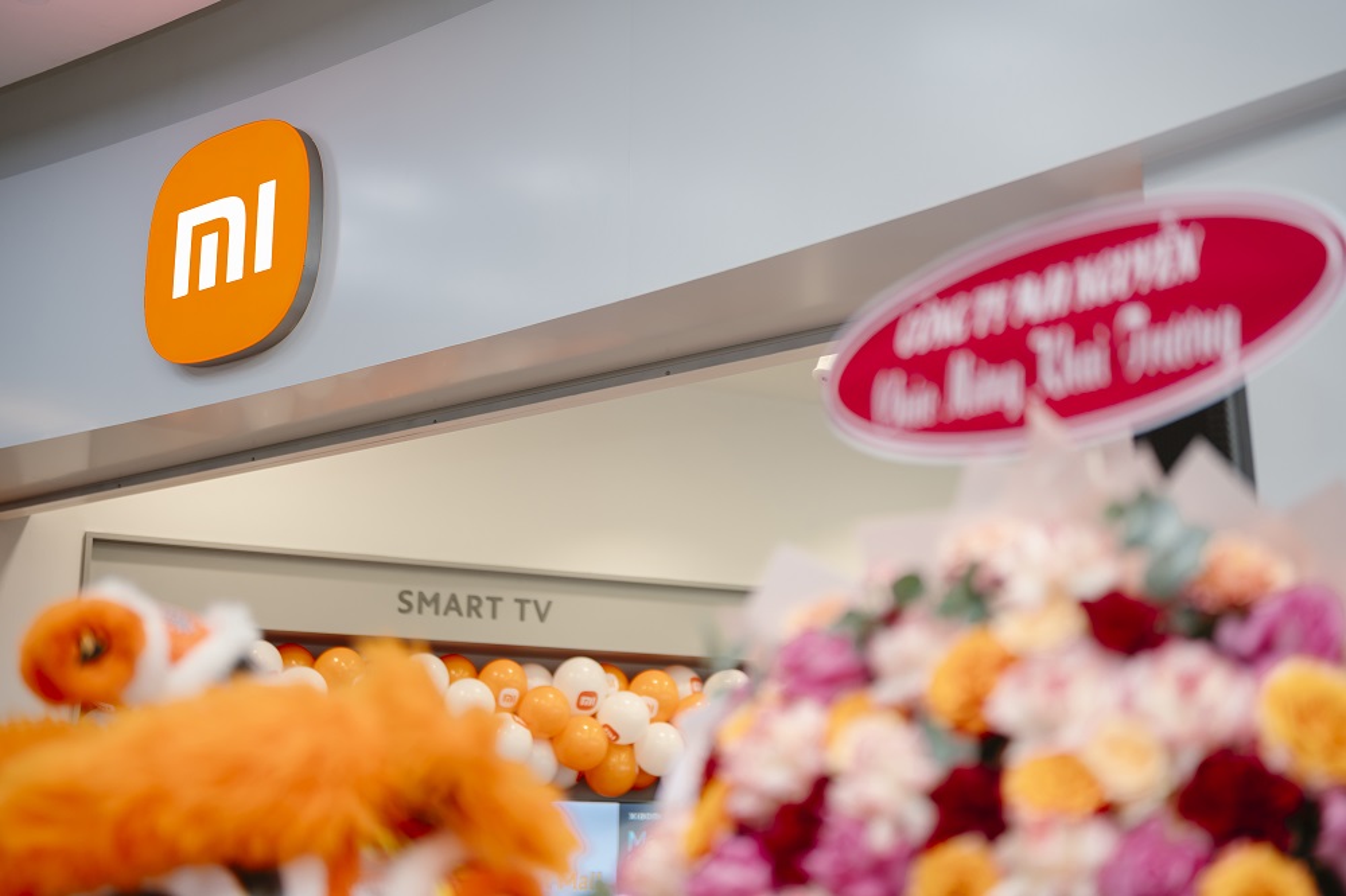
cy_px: 448
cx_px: 673
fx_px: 1869
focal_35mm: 50
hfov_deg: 39.6
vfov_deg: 27.0
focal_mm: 50
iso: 160
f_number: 1.4
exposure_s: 1/200
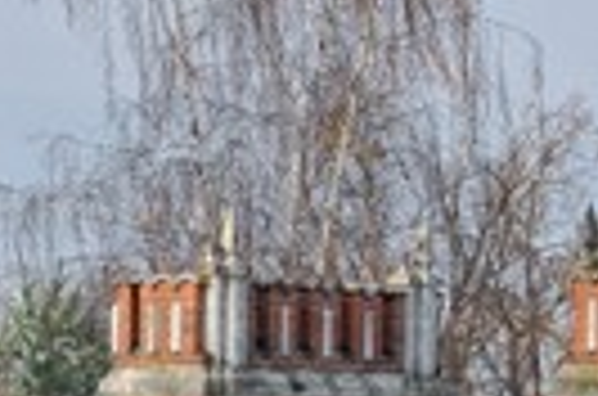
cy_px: 835
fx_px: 8435
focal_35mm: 509
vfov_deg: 2.7
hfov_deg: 4.1
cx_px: 324
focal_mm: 50
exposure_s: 1/250
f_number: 6.3
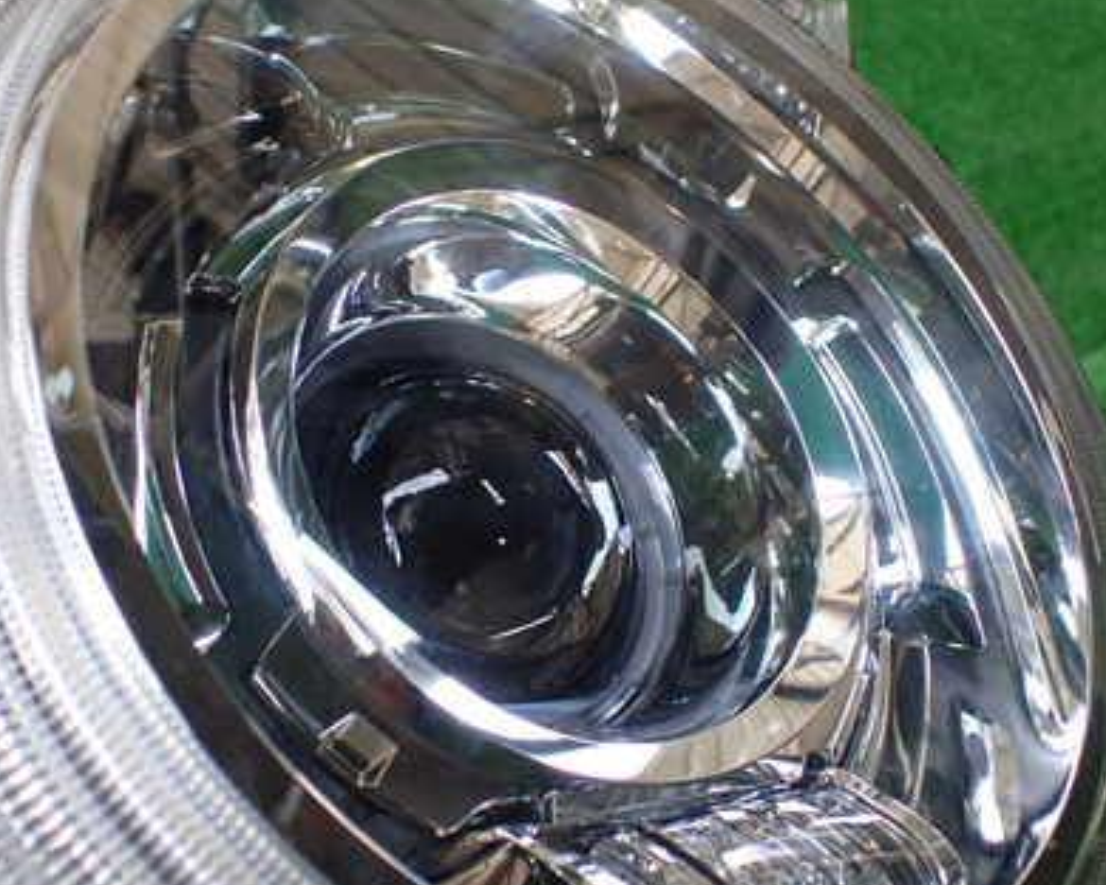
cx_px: 519
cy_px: 479
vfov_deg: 33.4
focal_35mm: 45
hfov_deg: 41.1
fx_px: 1473
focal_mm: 5.4
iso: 250
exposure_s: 1/125
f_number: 2.3
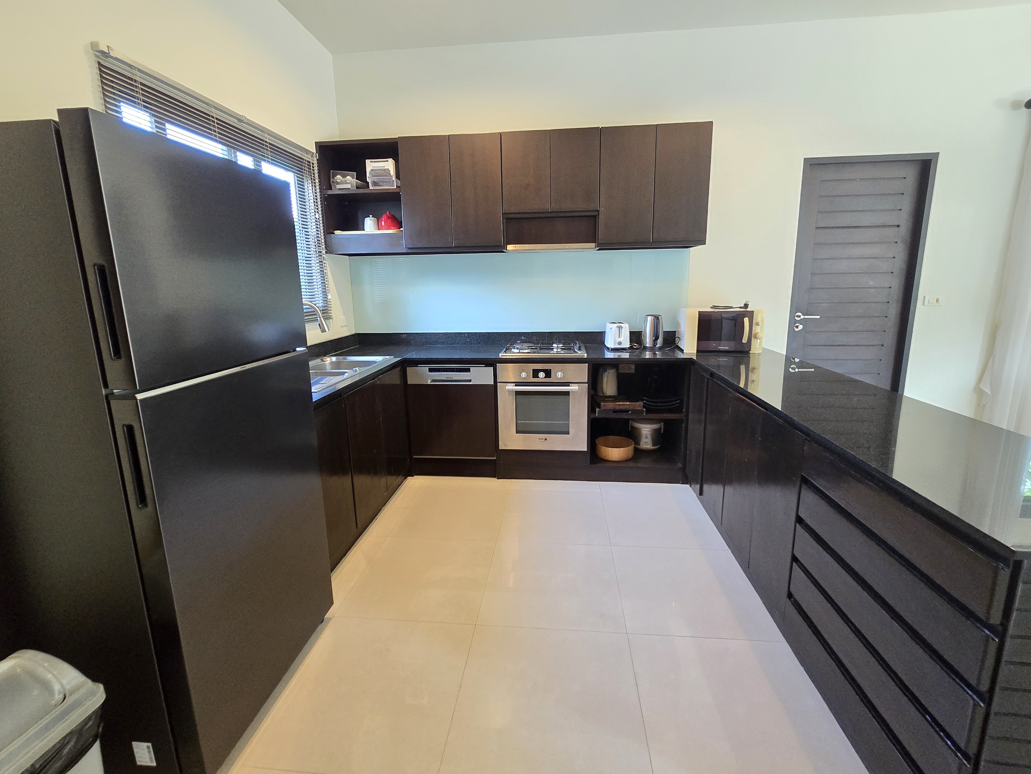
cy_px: 373
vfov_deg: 85.6
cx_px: 509
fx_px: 417
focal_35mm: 14
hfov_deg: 102.1
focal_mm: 2.2
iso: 640
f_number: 2.2
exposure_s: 1/50
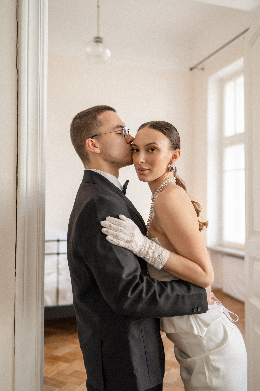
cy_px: 196
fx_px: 380
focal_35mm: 35
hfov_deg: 37.8
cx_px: 130
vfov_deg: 54.5
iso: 160
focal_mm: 35
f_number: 2.2
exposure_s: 1/160
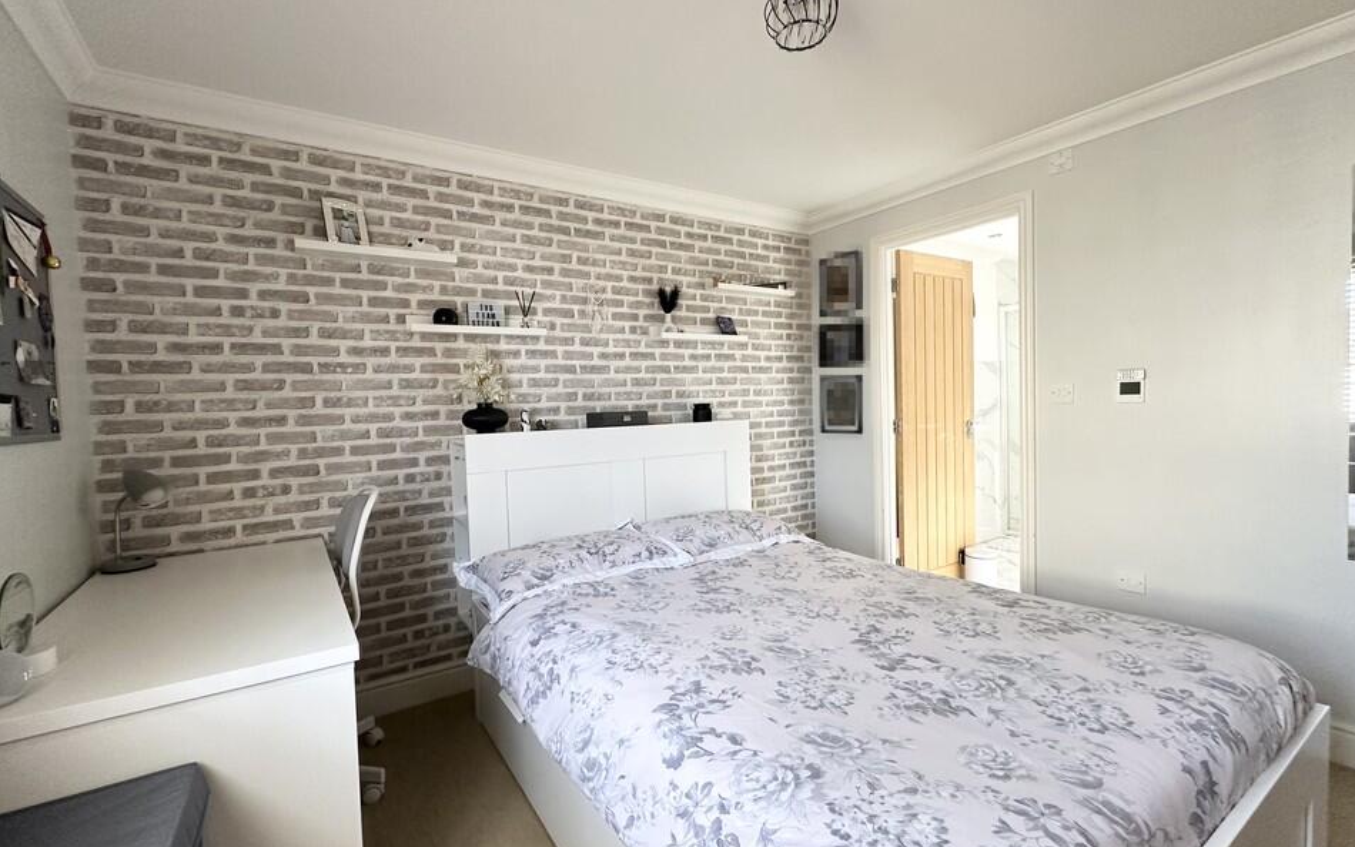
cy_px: 429
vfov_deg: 71.3
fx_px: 591
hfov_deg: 97.8
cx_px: 660
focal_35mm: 16
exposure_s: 1/99
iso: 250
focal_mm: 2.22
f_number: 2.2
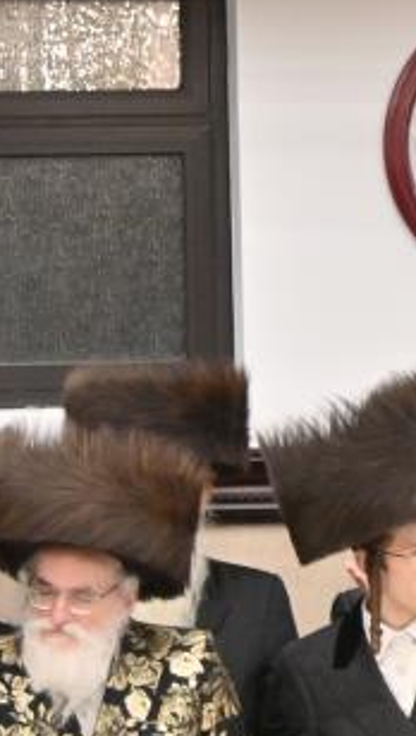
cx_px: 512
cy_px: 421
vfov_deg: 5.9
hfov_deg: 3.3
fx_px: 7134
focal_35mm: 365
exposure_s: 1/320
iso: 800
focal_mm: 70
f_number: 4
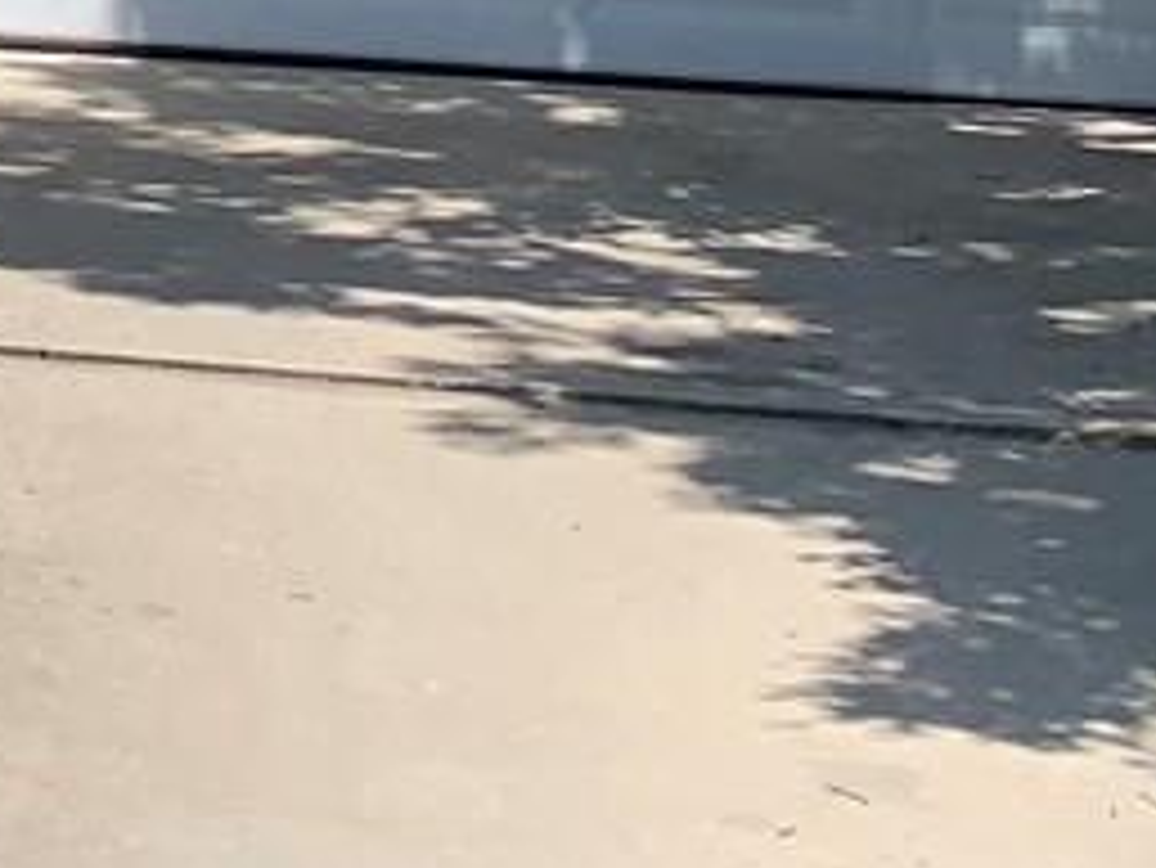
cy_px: -1664
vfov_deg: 8.0
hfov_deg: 10.5
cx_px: -1579
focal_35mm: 162
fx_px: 5413
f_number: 1.8
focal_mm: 4.25
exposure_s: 1/1585
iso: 25
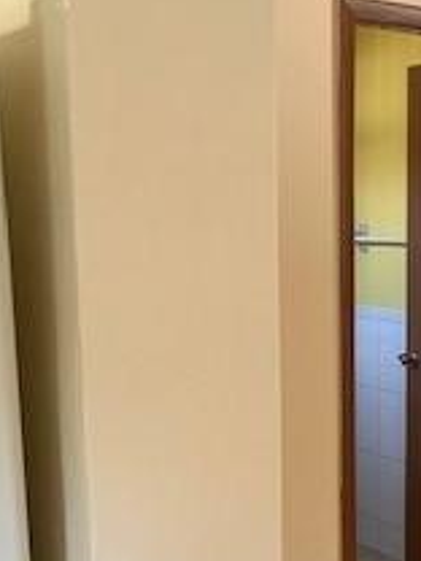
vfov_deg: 23.2
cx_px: 553
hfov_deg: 17.3
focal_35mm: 80
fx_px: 1297
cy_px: 585
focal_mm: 4.25
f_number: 1.8
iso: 100
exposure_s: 1/62
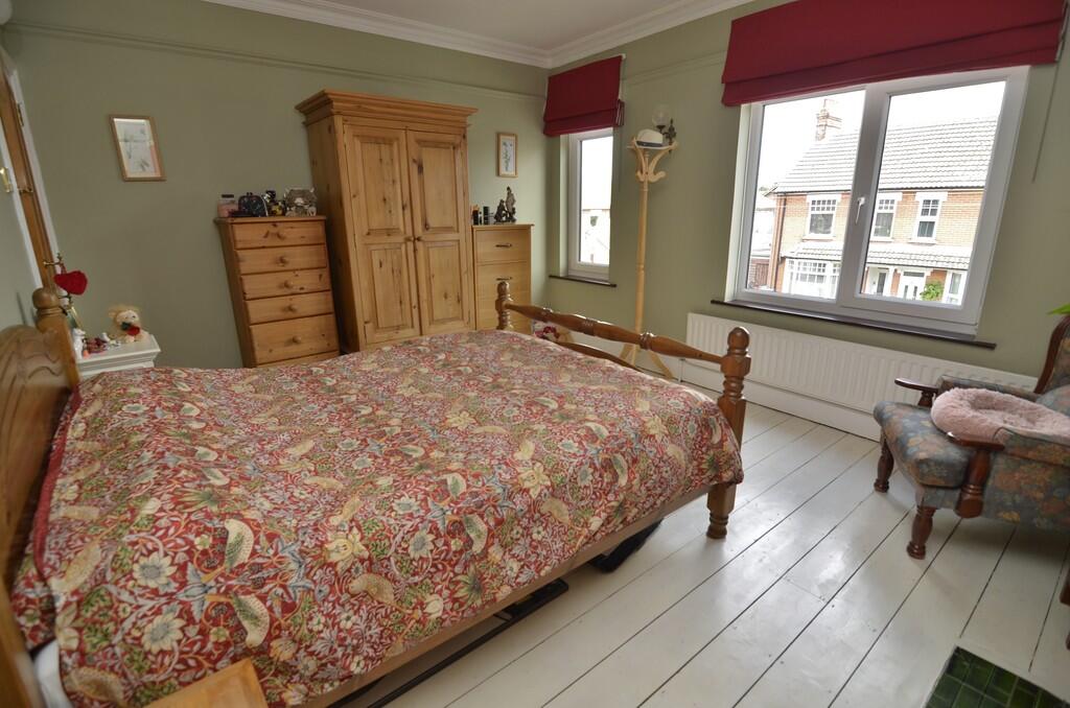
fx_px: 489
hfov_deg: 95.1
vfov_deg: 71.8
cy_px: 354
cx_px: 535
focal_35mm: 16
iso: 200
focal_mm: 11
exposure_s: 1/60
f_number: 4
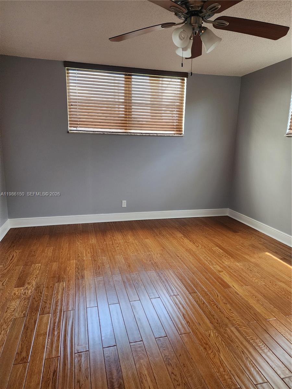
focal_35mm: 23
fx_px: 259
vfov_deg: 73.9
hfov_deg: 58.9
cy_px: 194
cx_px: 146
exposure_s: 1/120
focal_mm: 6.4
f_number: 1.8
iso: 500
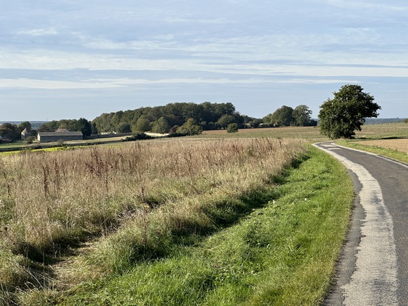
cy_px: 153
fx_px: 908
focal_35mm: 77
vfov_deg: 19.1
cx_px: 204
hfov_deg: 25.3
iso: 32
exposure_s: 1/723
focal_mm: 9
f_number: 2.8
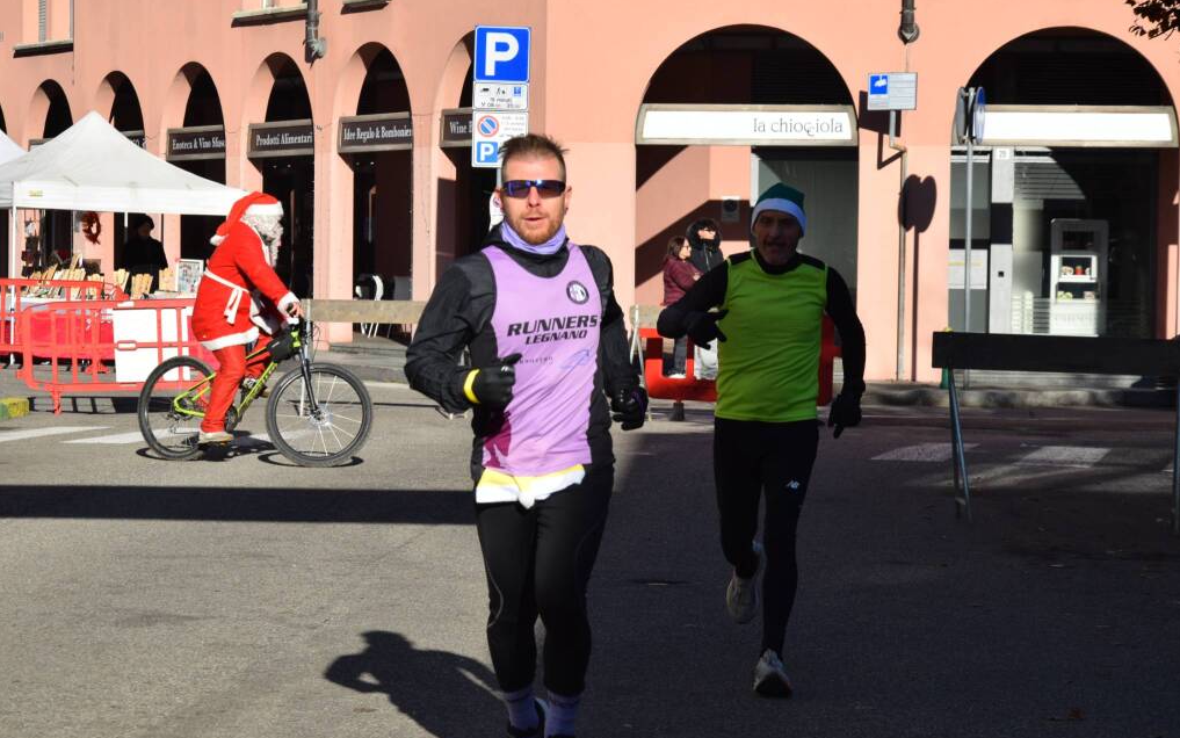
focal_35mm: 116
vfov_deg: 11.3
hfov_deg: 18.0
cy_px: 372
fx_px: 3715
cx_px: 593
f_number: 10
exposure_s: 1/400
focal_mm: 75
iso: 200
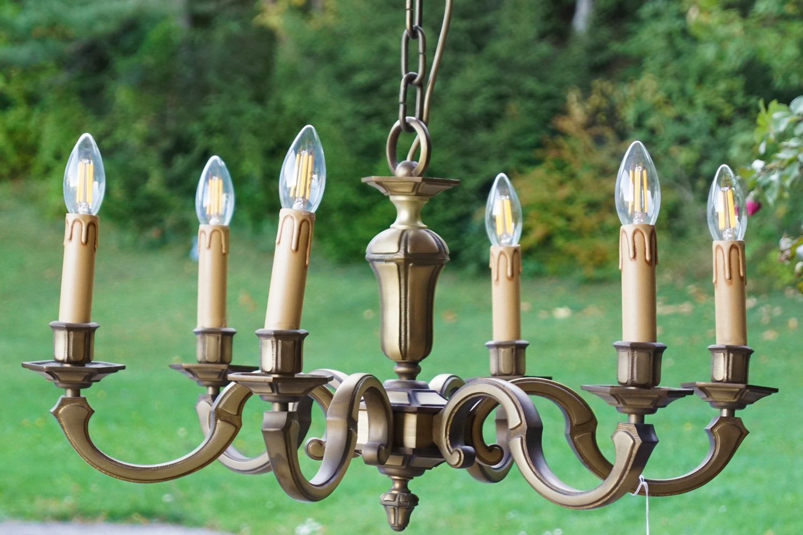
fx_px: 1840
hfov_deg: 24.6
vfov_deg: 16.6
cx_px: 402
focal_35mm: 82
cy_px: 268
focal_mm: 55
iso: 800
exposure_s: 1/100
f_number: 5.6
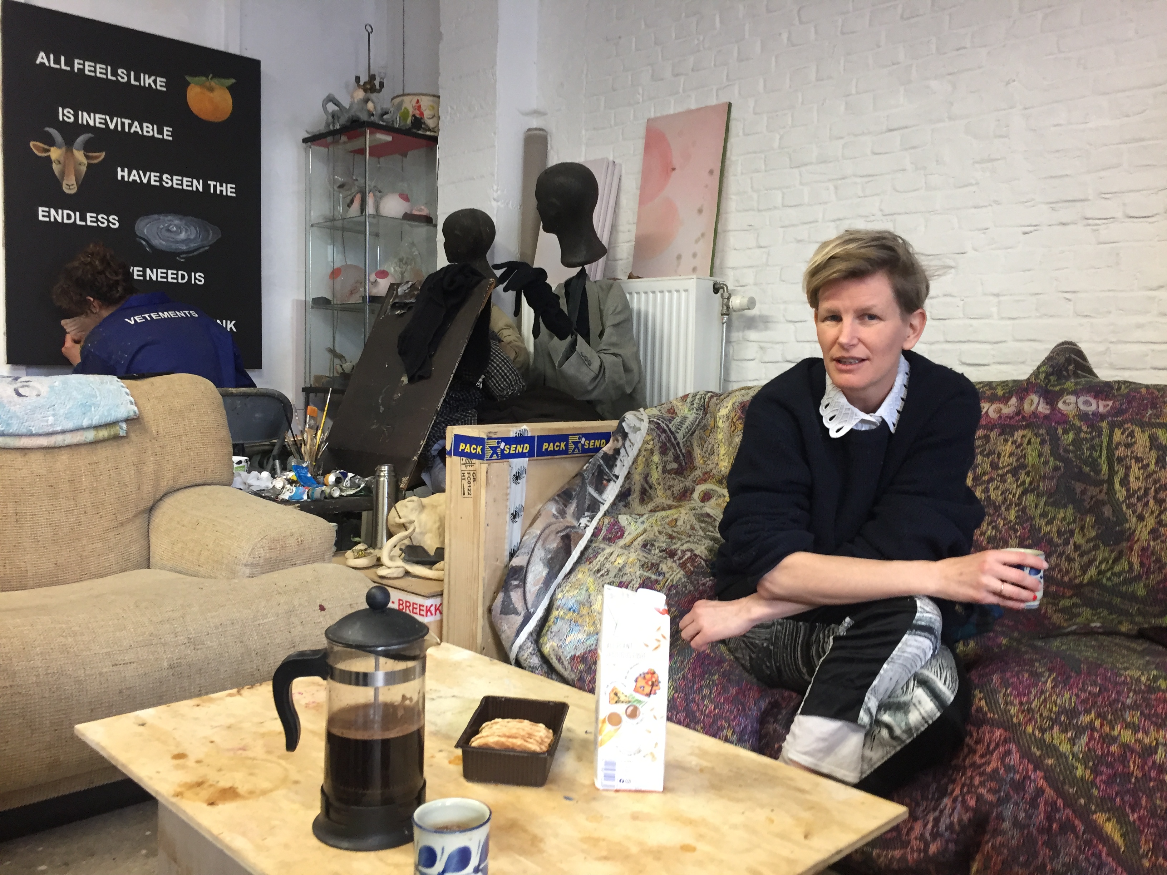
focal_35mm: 29
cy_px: 438
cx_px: 584
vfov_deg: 48.2
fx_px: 978
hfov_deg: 61.7
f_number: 2.2
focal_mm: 4.15
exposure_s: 1/33
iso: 160
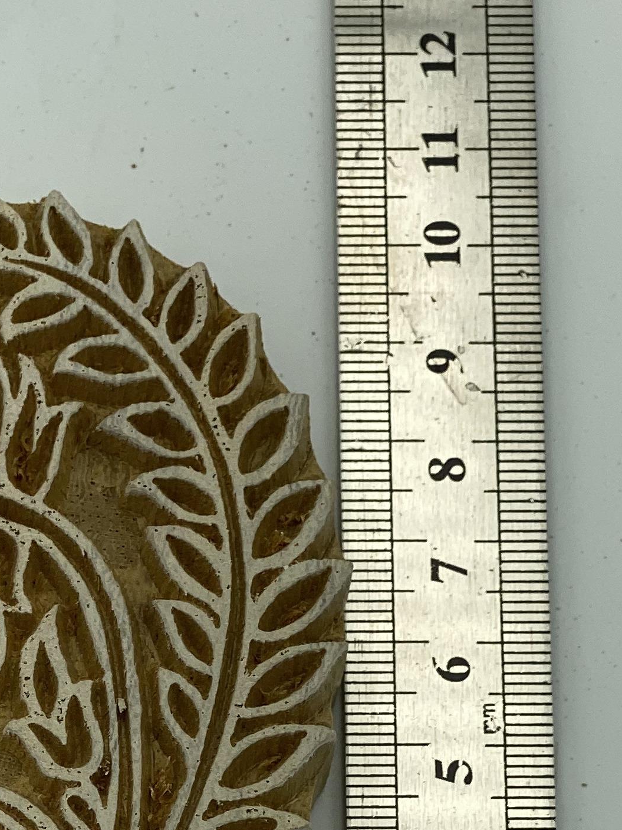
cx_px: 91
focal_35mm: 149
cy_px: 904
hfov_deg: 9.9
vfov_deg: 13.0
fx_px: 3570
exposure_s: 1/773
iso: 20
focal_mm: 6
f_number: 2
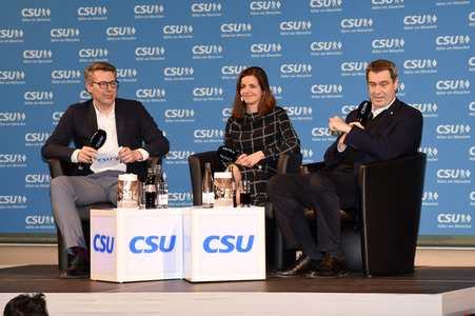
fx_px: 1582
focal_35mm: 120
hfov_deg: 17.1
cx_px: 238
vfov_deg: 11.4
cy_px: 158
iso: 1600
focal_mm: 120
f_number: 6.3
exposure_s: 1/60
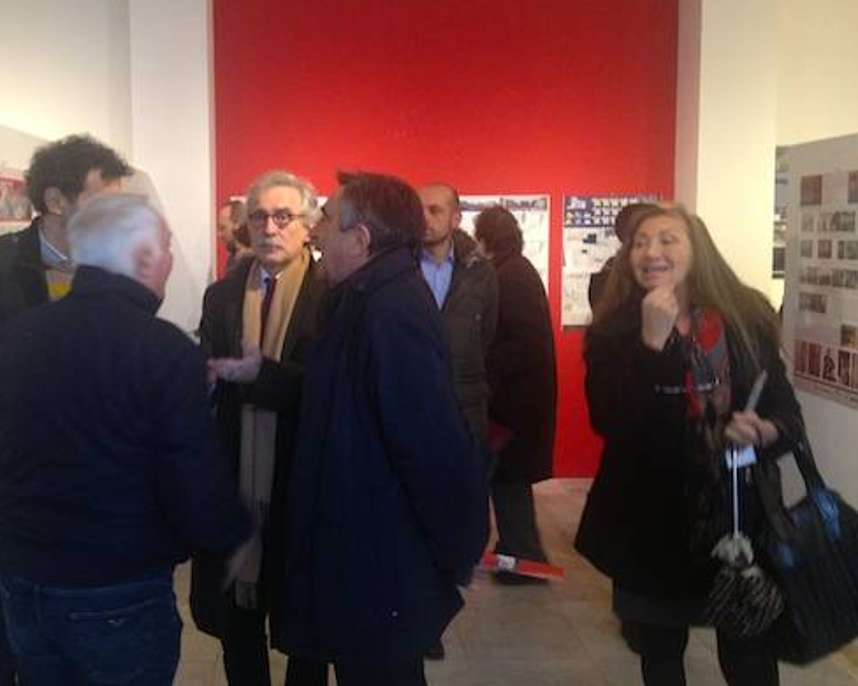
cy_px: 301
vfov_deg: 35.6
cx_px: 334
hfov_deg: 43.6
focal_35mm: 42
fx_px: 1066
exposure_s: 1/20
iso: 200
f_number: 2.4
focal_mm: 4.28
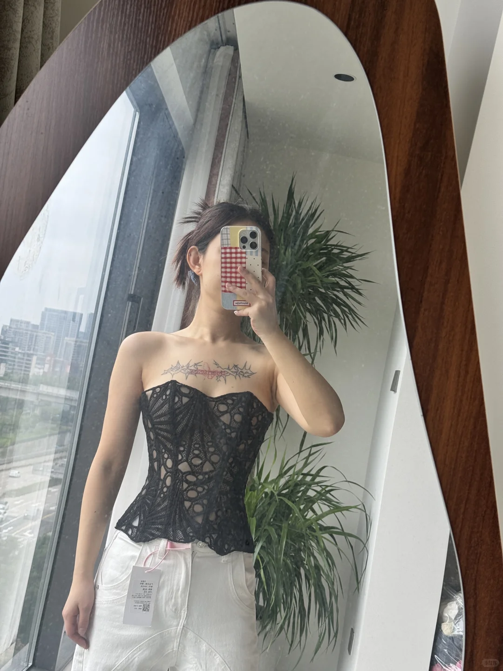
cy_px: 336
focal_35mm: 48
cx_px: 252
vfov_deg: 39.7
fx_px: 930
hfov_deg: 30.3
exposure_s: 1/189
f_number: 1.78
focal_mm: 6.76
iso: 64
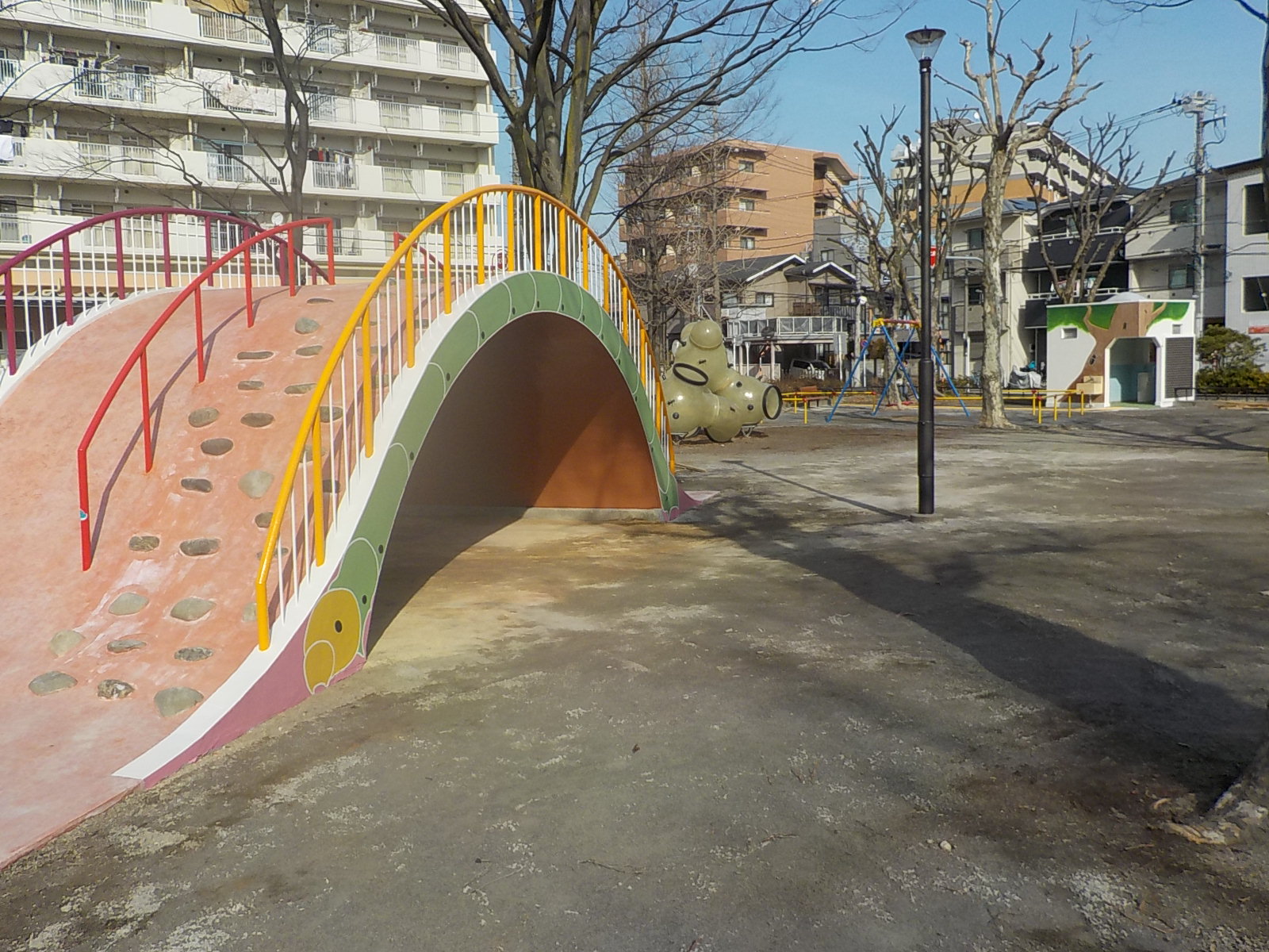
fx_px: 1100
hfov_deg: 60.0
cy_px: 476
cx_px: 634
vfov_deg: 46.8
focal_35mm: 30
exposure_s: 1/1600
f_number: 3.3
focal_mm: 4.1
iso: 125
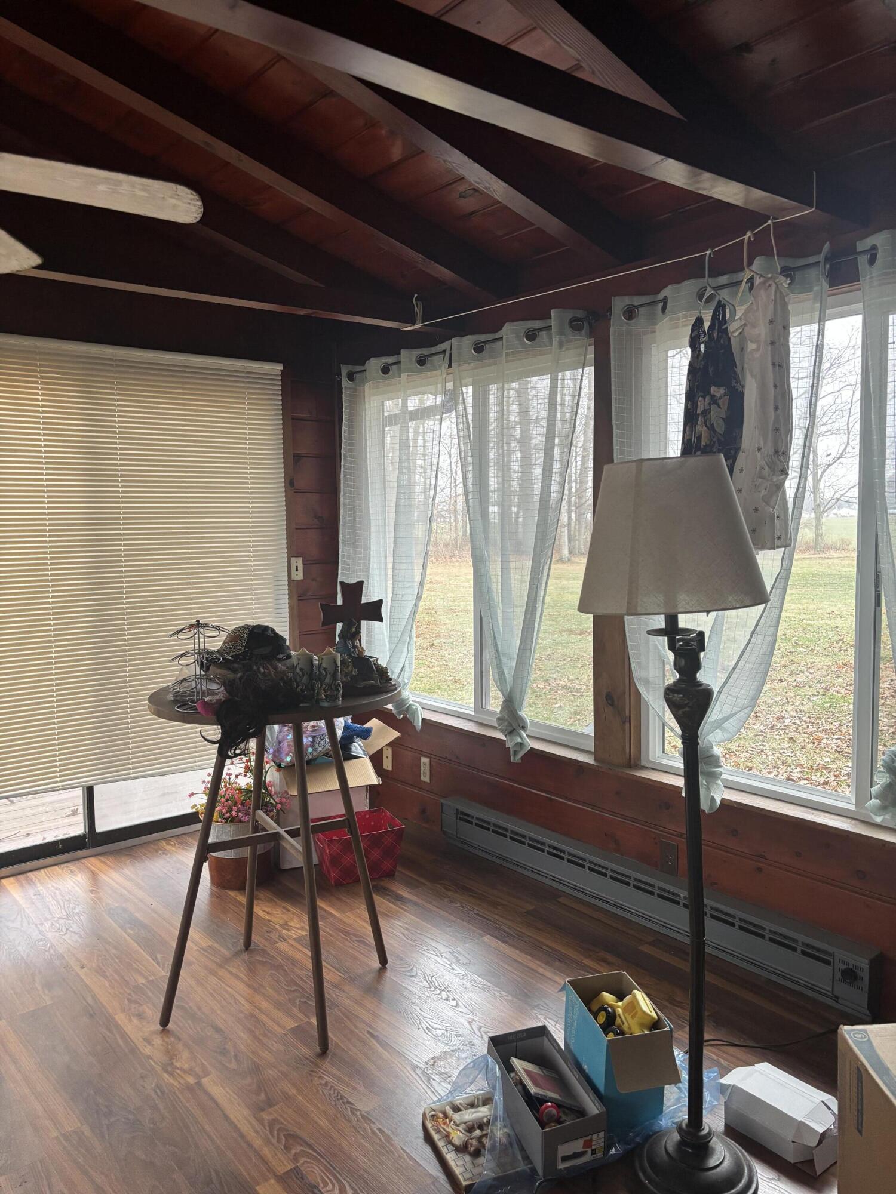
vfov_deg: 67.3
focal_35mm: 26
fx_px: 897
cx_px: 448
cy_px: 597
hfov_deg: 53.1
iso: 125
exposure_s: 1/106
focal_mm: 5.96
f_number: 1.6
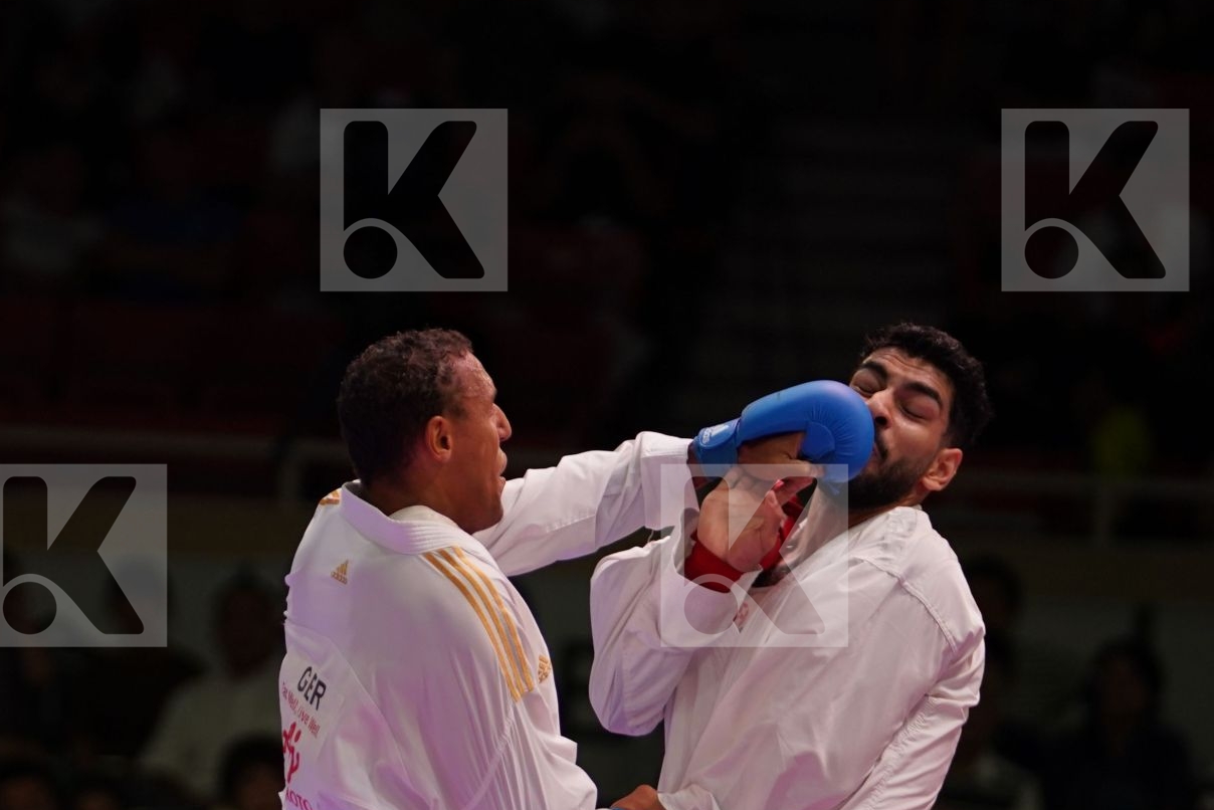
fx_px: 12210
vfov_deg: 3.8
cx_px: 414
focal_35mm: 362
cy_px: 556
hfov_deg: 5.7
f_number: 2.8
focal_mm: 162
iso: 800
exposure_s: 1/1000
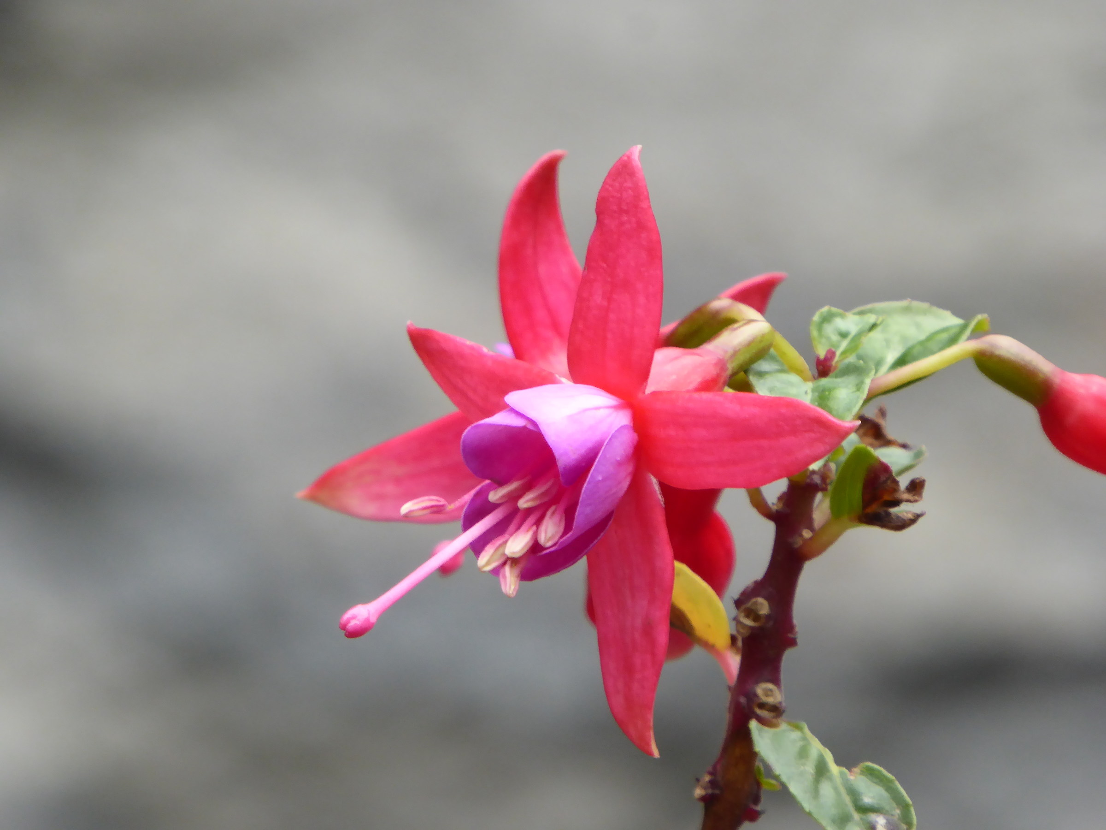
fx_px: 19074
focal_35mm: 597
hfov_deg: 3.3
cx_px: 553
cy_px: 415
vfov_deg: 2.5
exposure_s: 1/100
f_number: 6.1
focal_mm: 96.2
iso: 250
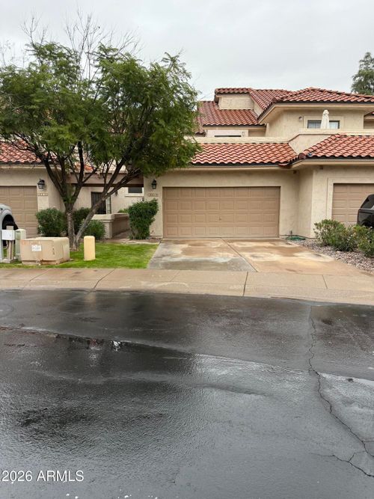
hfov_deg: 56.8
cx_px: 187
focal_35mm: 24
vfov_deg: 71.6
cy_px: 250
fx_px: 346
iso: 160
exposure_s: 1/121
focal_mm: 6.76
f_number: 1.78
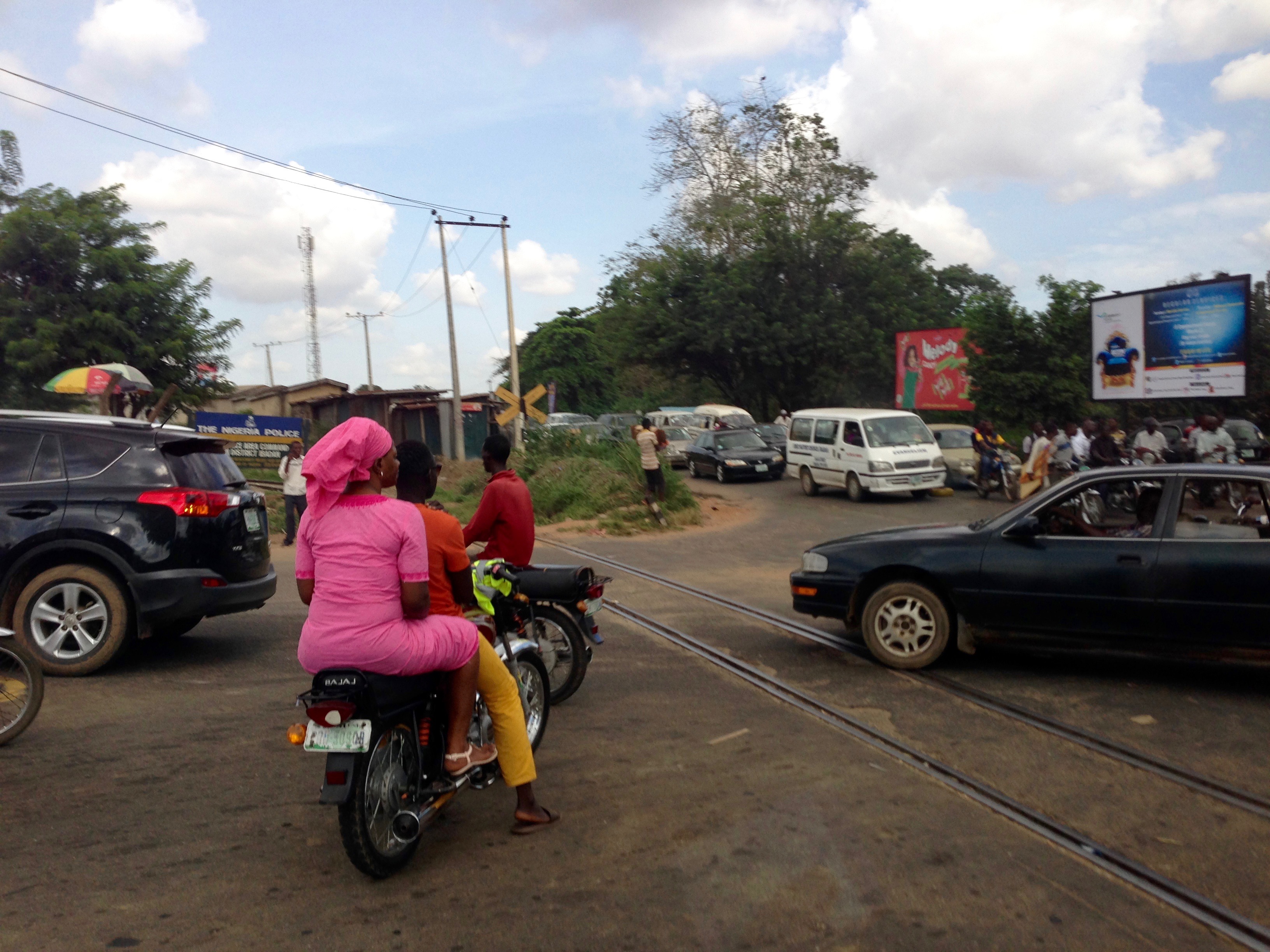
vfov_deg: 42.9
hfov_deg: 55.4
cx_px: 635
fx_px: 1211
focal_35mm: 33
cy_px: 476
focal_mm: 4.12
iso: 50
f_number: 2.4
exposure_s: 1/142
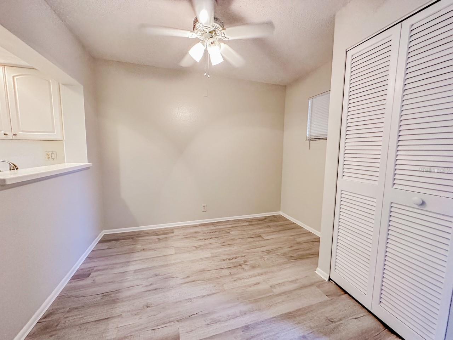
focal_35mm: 14
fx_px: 183
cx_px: 226
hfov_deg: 102.1
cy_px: 170
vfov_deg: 85.7
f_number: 2.2
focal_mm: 2.22
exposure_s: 1/60
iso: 500
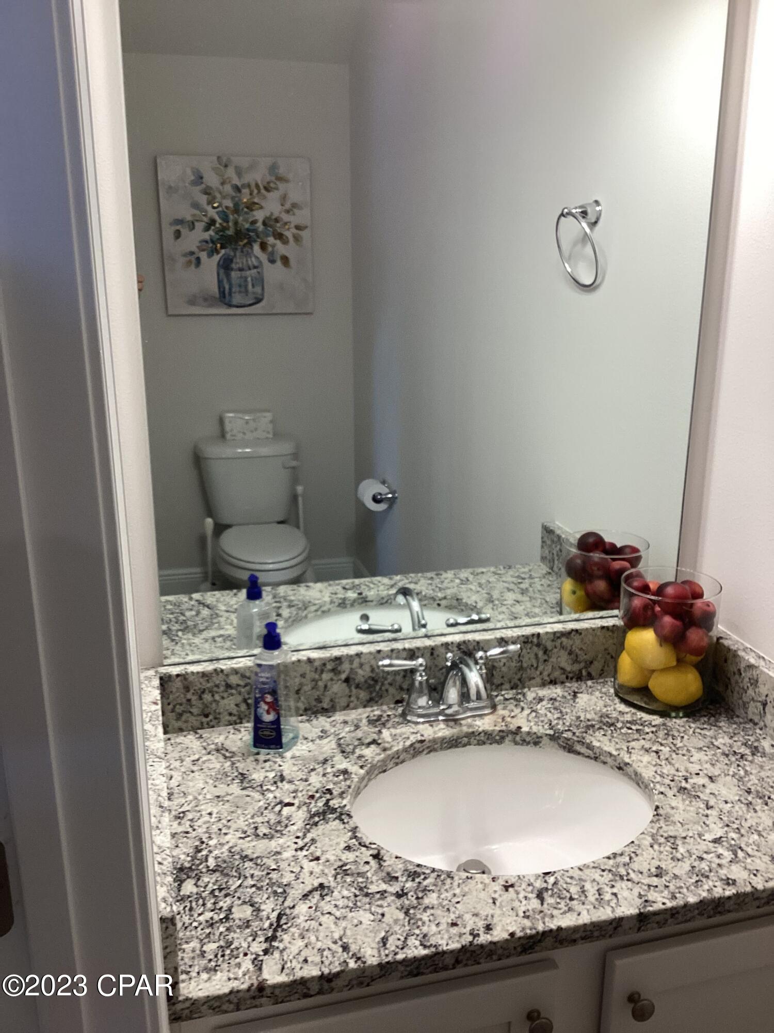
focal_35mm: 31
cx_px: 387
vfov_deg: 58.4
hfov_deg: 45.4
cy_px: 516
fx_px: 924
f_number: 2.4
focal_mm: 3.3
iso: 100
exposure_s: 1/60
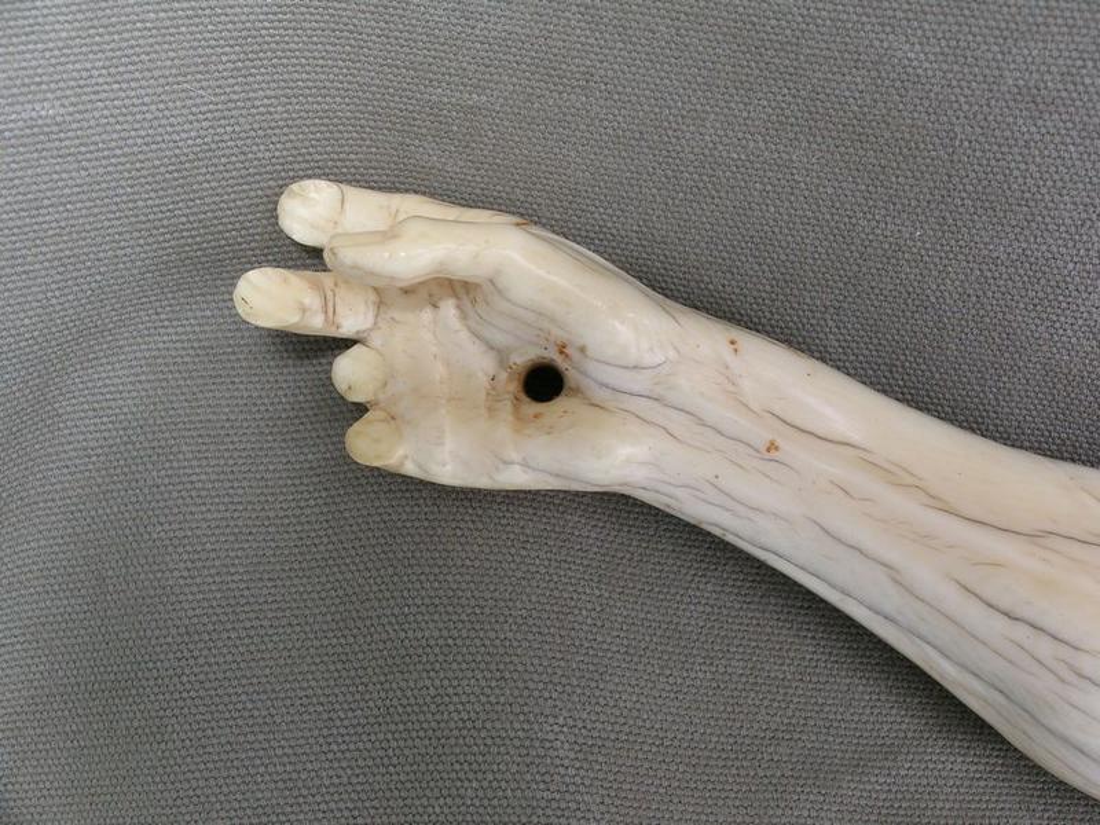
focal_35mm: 65
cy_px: 412
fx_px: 2066
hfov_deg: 29.8
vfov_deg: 22.6
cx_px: 550
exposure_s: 1/3.8
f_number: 6.8
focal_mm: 13.5
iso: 96
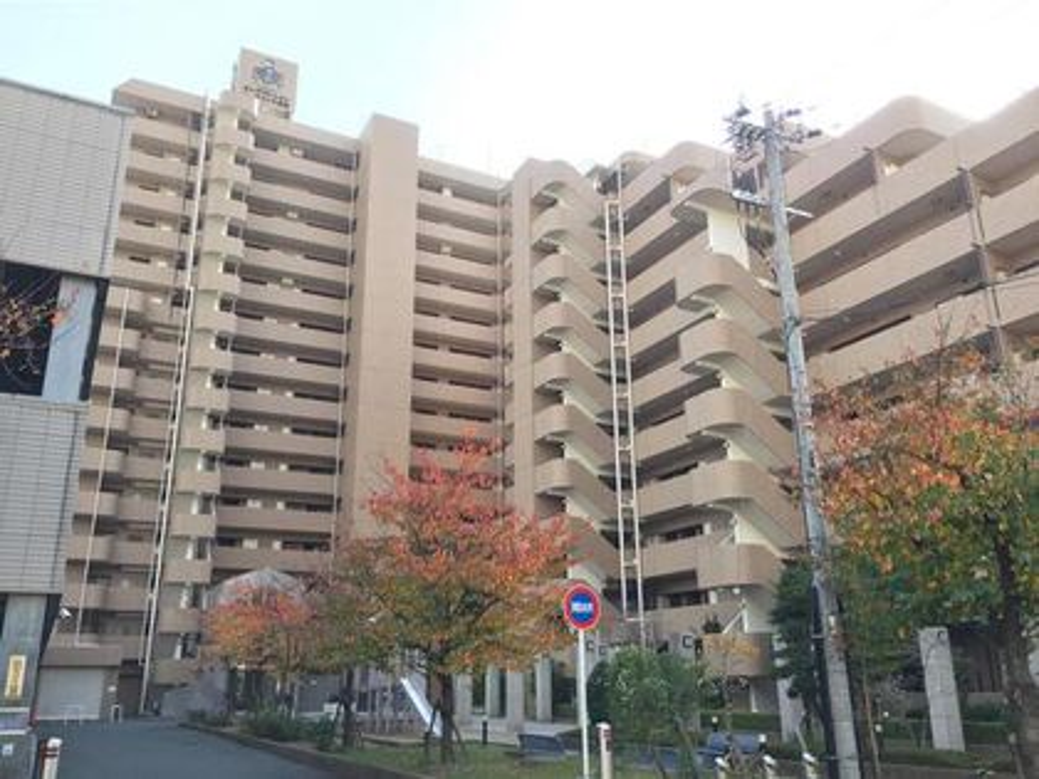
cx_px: 520
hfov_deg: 61.7
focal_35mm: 29
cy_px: 390
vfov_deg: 48.2
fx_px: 870
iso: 32
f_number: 2.2
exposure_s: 1/363
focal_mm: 4.15
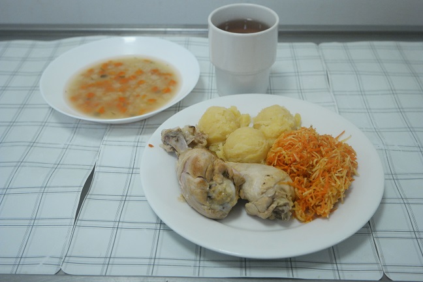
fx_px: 470
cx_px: 212
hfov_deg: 48.5
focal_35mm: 40
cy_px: 141
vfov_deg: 33.4
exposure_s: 1/250
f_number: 4.5
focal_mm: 26
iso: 1250
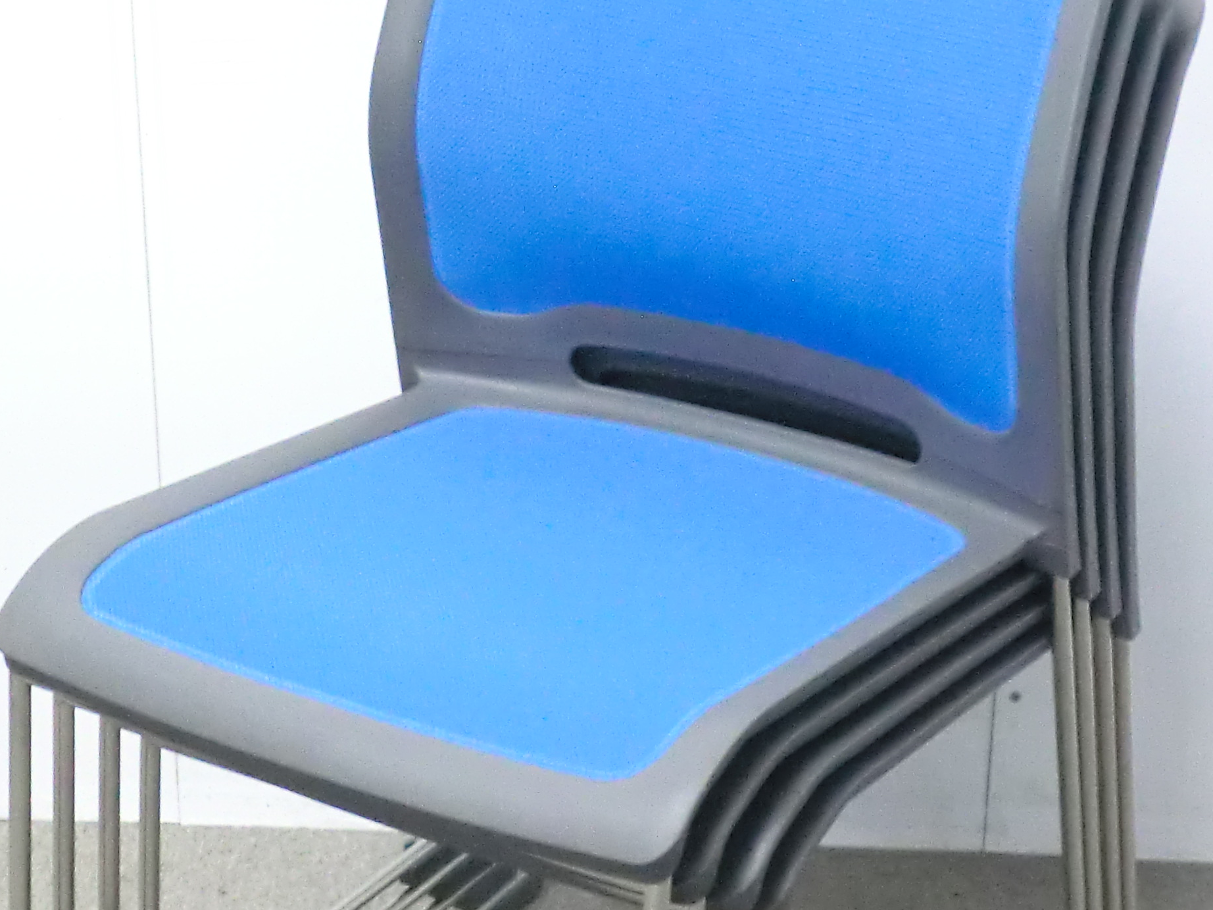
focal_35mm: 89
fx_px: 3119
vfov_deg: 16.6
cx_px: 628
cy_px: 529
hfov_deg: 22.0
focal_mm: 6.9
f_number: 3.9
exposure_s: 1/25
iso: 800
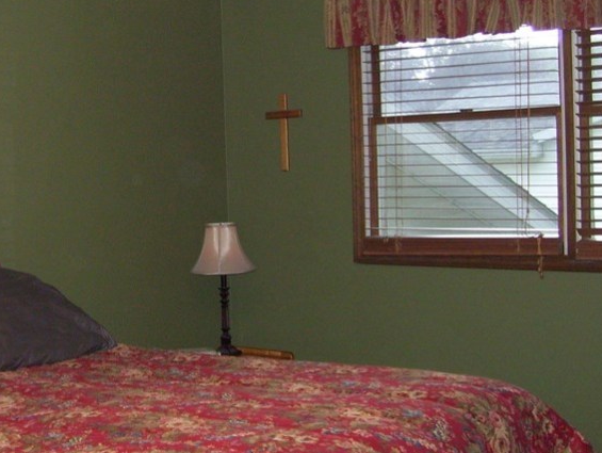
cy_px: 205
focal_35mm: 65
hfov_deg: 29.2
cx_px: 128
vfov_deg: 22.6
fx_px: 1132
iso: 200
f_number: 2.7
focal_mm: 6
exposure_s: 1/60
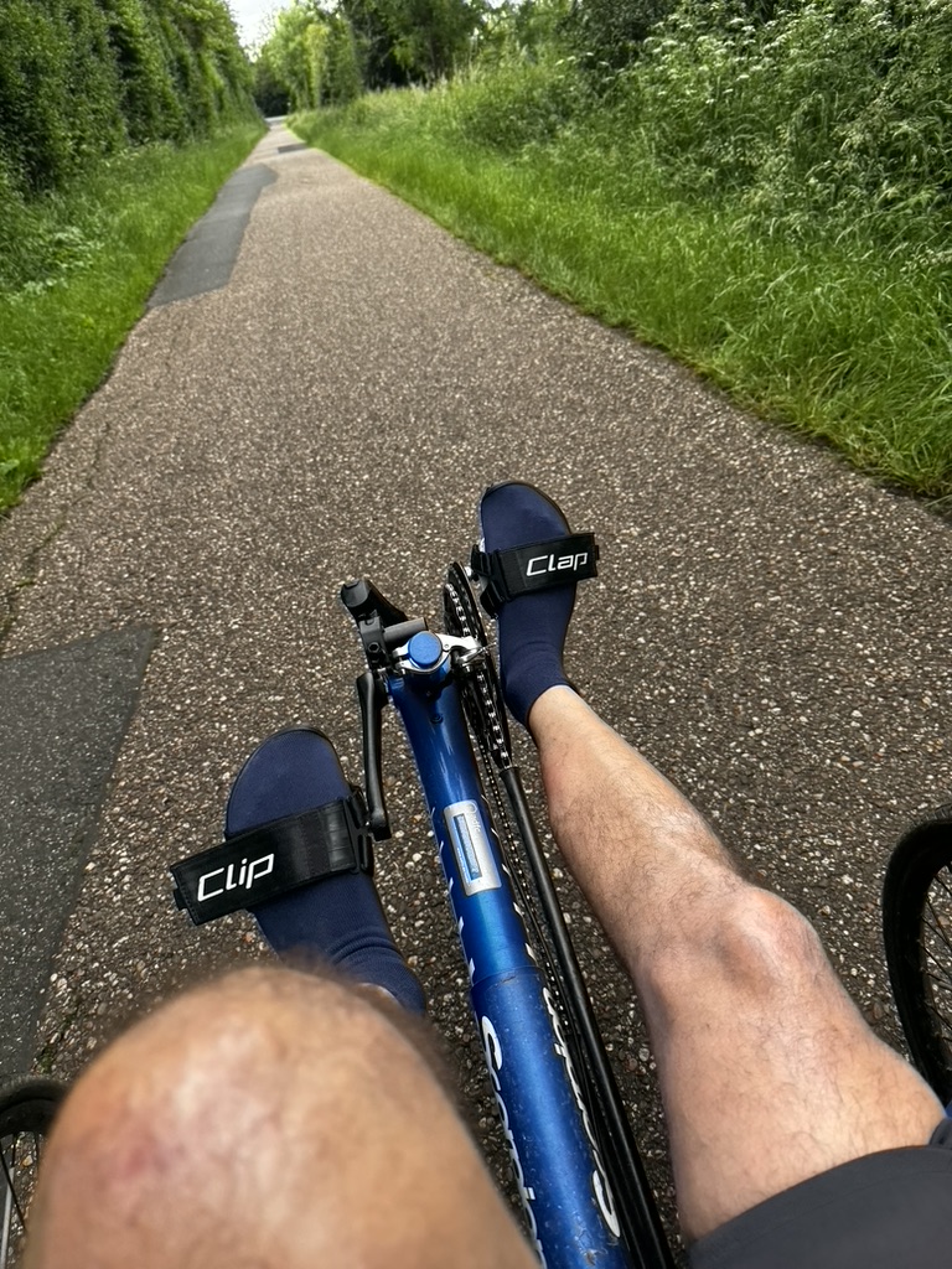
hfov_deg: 56.8
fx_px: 880
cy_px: 634
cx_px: 476
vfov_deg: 71.6
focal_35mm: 24
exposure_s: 1/700
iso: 80
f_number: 1.78
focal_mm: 6.76
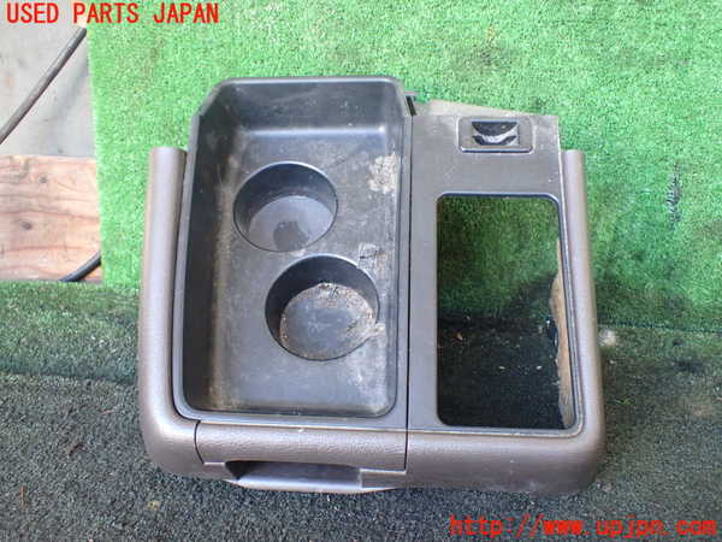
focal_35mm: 30
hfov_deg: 60.0
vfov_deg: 46.8
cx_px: 361
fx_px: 626
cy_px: 271
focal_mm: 5.4
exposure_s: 1/80
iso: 800
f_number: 2.3
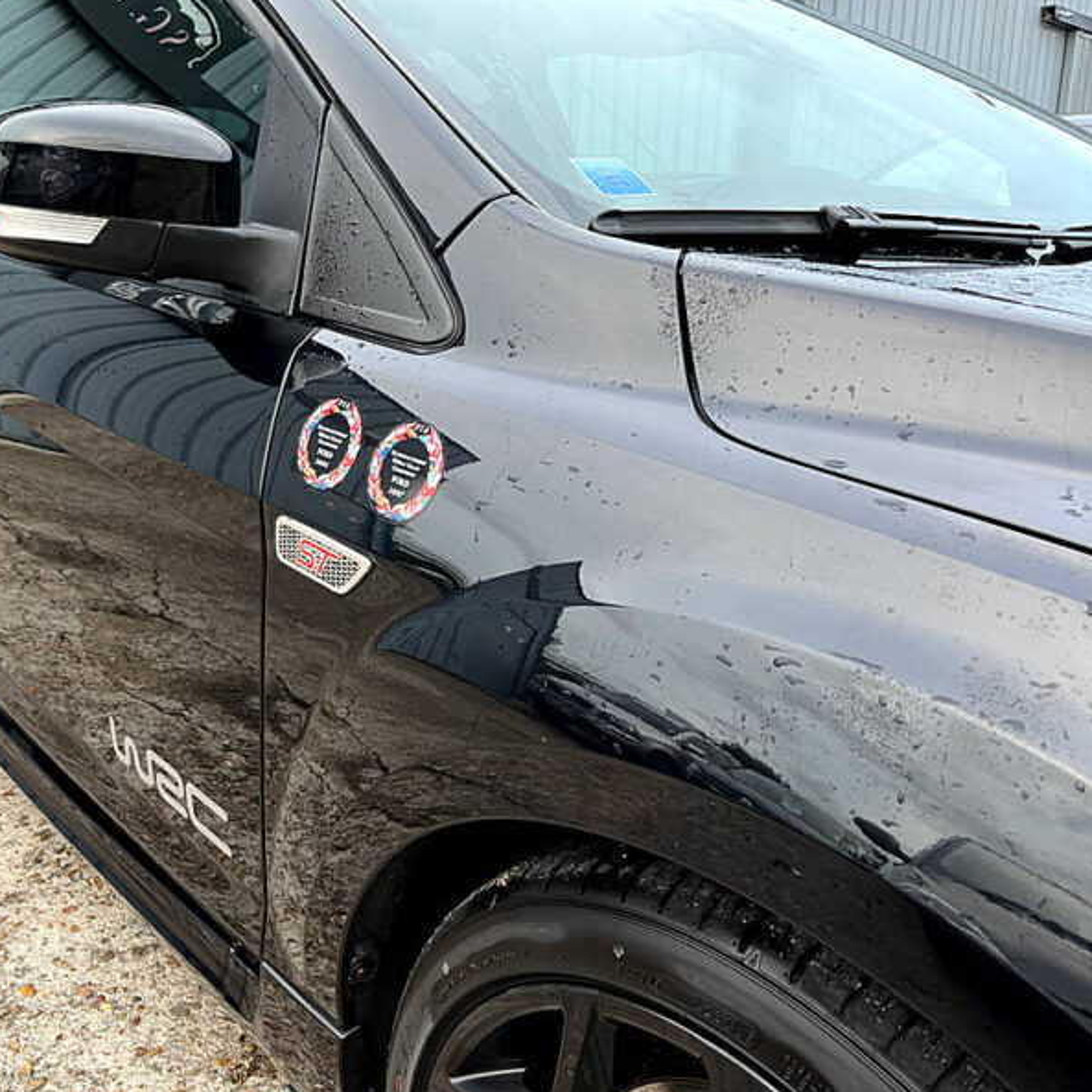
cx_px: 363
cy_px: 547
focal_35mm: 31
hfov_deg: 51.5
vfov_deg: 52.5
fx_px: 1106
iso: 125
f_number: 1.6
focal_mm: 5.1
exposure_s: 1/82
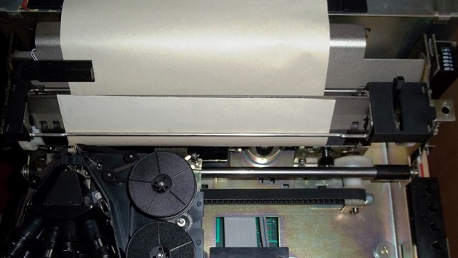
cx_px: 229
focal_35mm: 40
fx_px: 486
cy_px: 160
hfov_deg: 50.5
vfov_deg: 29.6
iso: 64
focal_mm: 6.5
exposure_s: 1/30
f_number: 3.1
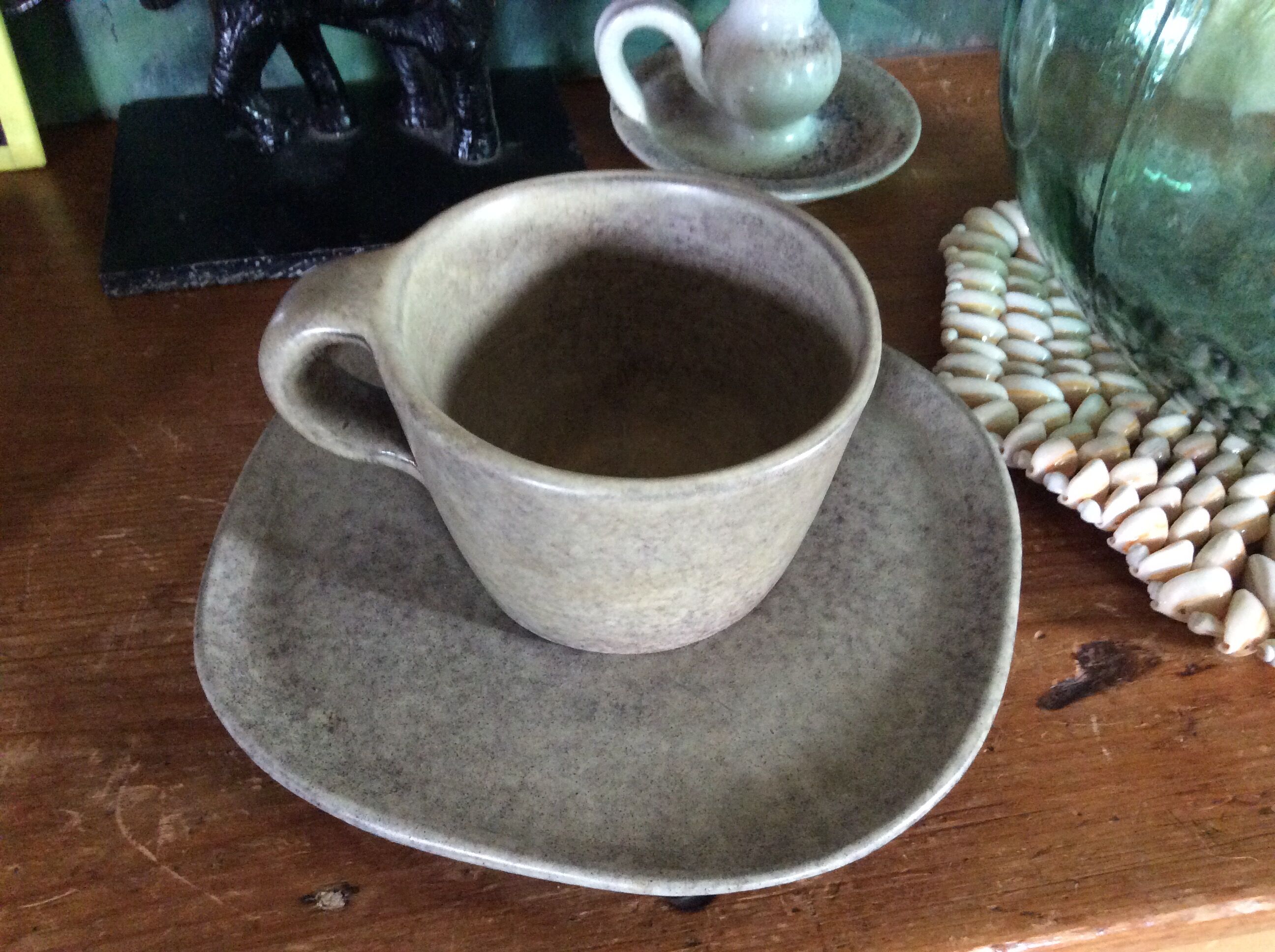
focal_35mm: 32
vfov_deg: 44.1
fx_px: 1177
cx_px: 638
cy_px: 476
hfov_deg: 56.9
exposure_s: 1/17
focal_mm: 3.3
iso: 320
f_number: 2.4
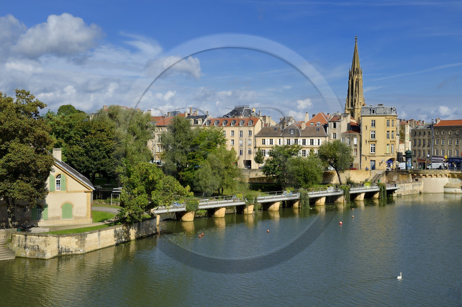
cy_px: 154
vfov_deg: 33.3
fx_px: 513
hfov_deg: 48.5
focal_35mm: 40
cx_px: 231
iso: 200
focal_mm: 40
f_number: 16
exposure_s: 1/250
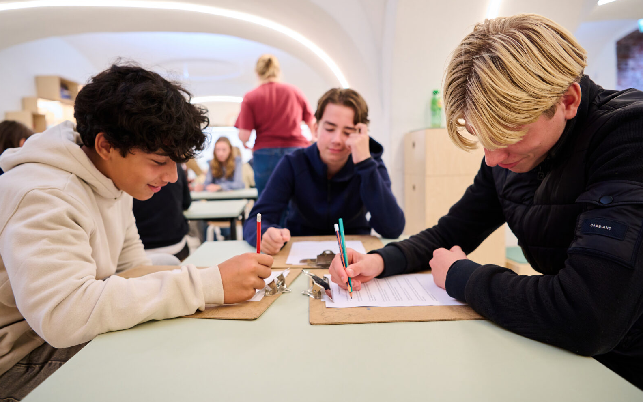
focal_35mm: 25
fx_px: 438
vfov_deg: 49.3
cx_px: 317
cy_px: 198
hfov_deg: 72.5
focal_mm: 24
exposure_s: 1/125
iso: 2200
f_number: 2.8
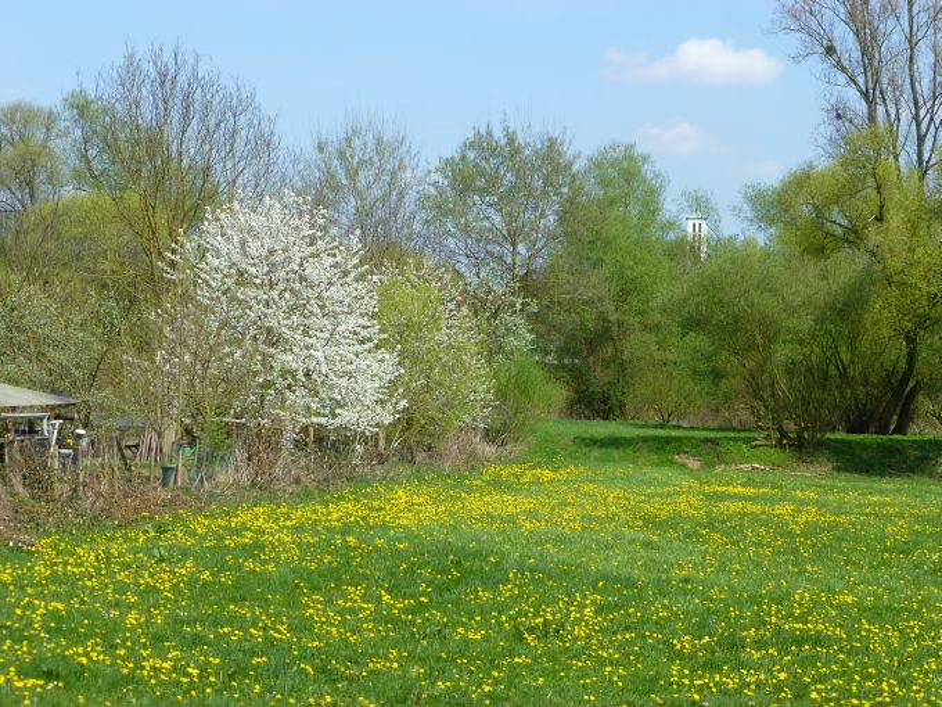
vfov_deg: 18.7
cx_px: 471
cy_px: 354
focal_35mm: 79
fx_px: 2150
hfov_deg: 24.7
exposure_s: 1/400
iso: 100
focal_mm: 14.2
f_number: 5.1
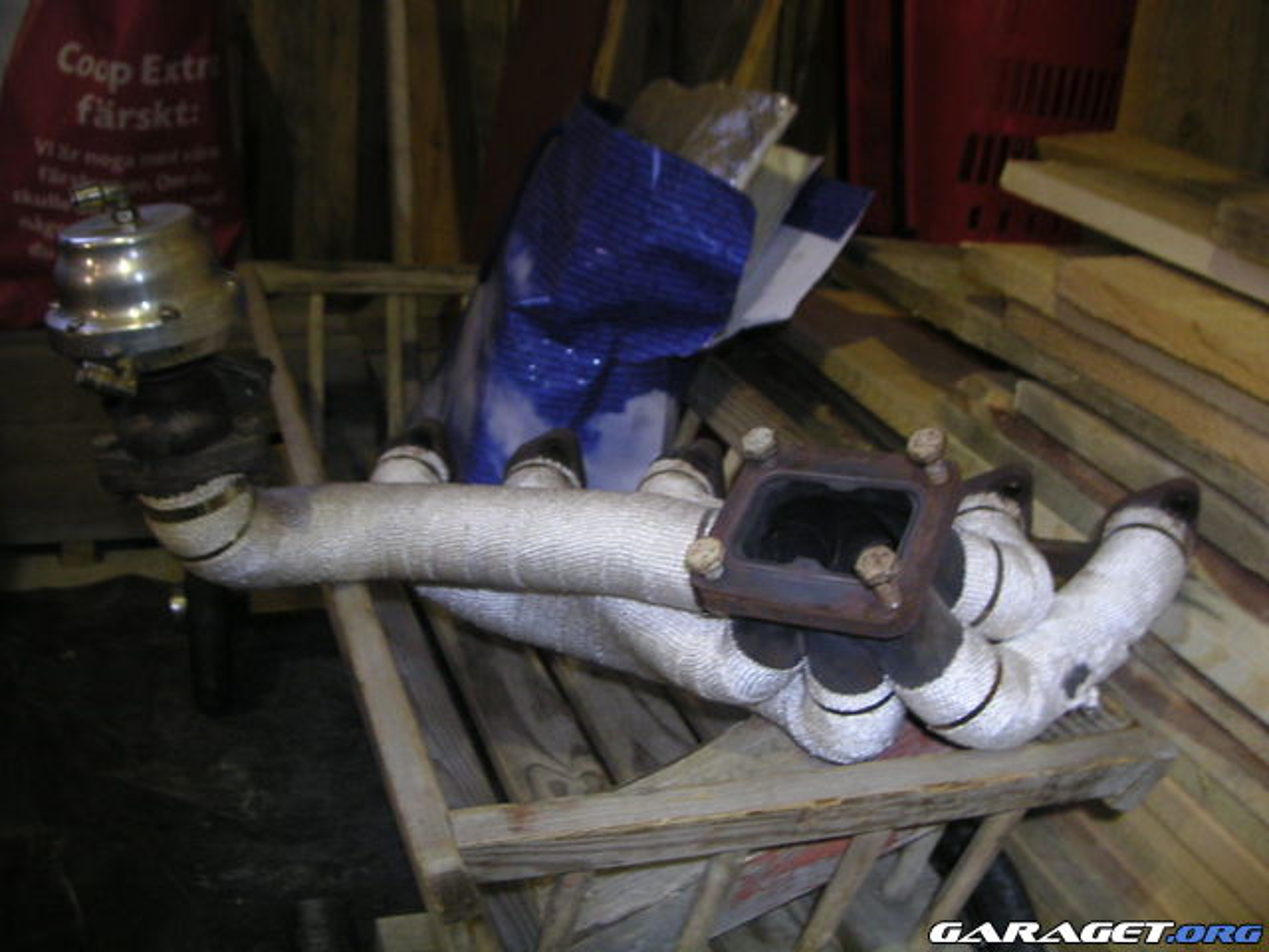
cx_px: 634
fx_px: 1393
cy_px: 476
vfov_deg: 37.7
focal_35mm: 38
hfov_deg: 49.0
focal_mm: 6
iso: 100
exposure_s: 1/4
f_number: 2.8
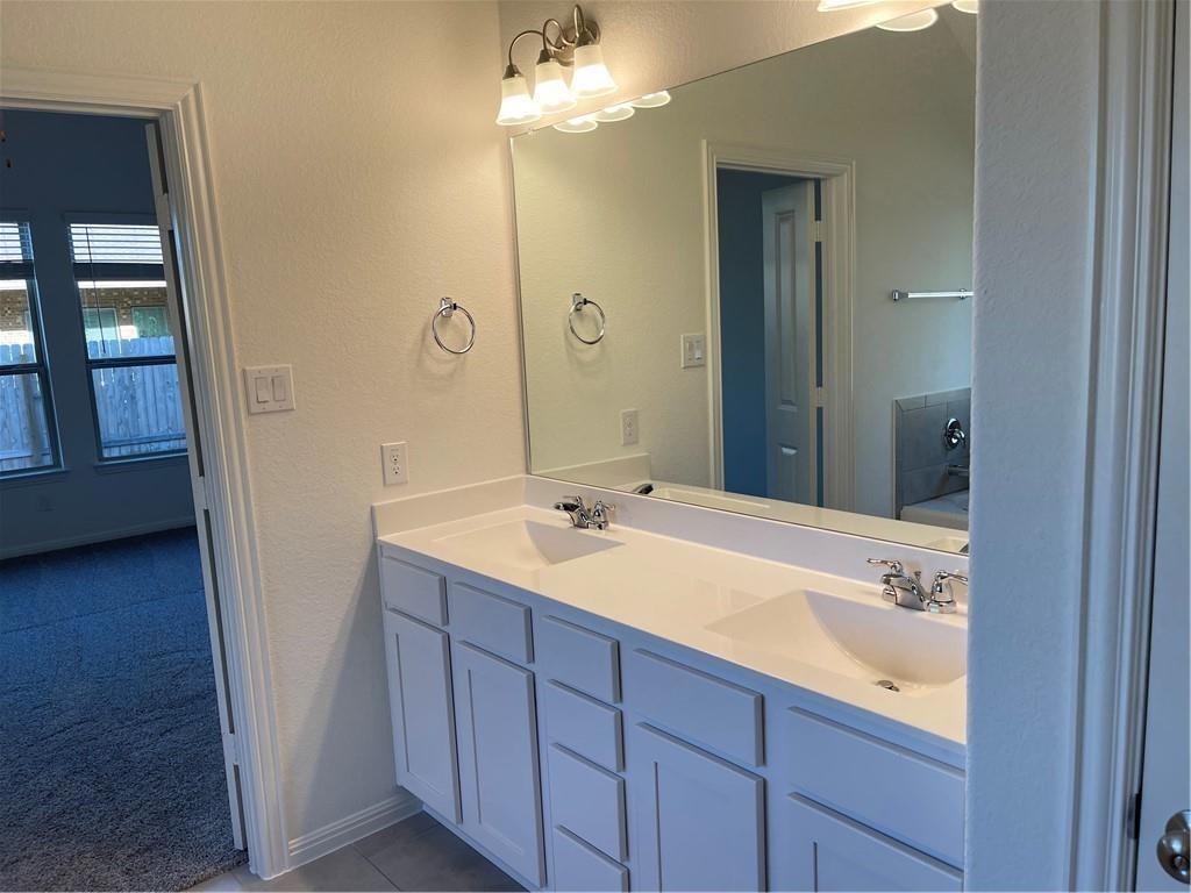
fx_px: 895
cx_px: 596
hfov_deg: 67.3
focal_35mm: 26
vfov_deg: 53.1
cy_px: 446
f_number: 1.6
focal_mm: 5.1
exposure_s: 1/138
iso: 32
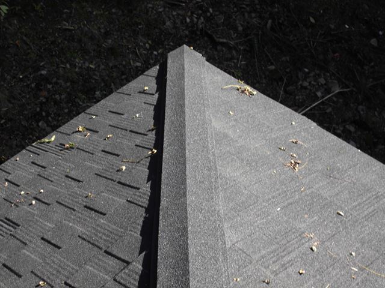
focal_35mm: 56
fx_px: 623
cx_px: 192
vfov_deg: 26.1
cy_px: 144
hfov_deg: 34.3
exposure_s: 1/100
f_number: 5.2
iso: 100
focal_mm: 10.1
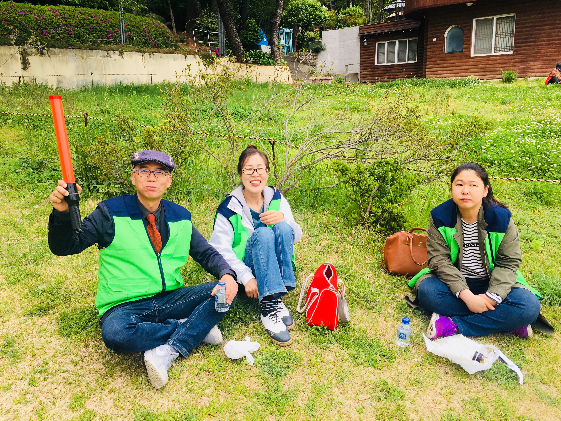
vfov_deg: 48.2
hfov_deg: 61.7
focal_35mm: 29
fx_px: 470
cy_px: 210
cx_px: 280
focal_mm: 4.15
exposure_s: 1/411
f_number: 2.2
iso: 25
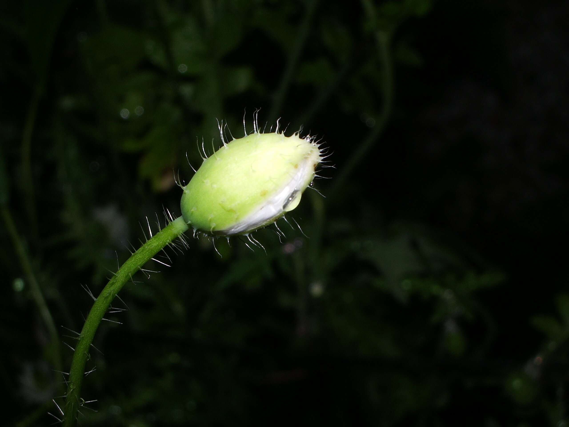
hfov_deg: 31.2
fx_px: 1019
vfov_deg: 23.7
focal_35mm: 62
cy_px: 214
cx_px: 284
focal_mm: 10.2
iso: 50
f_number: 5.6
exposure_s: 1/50
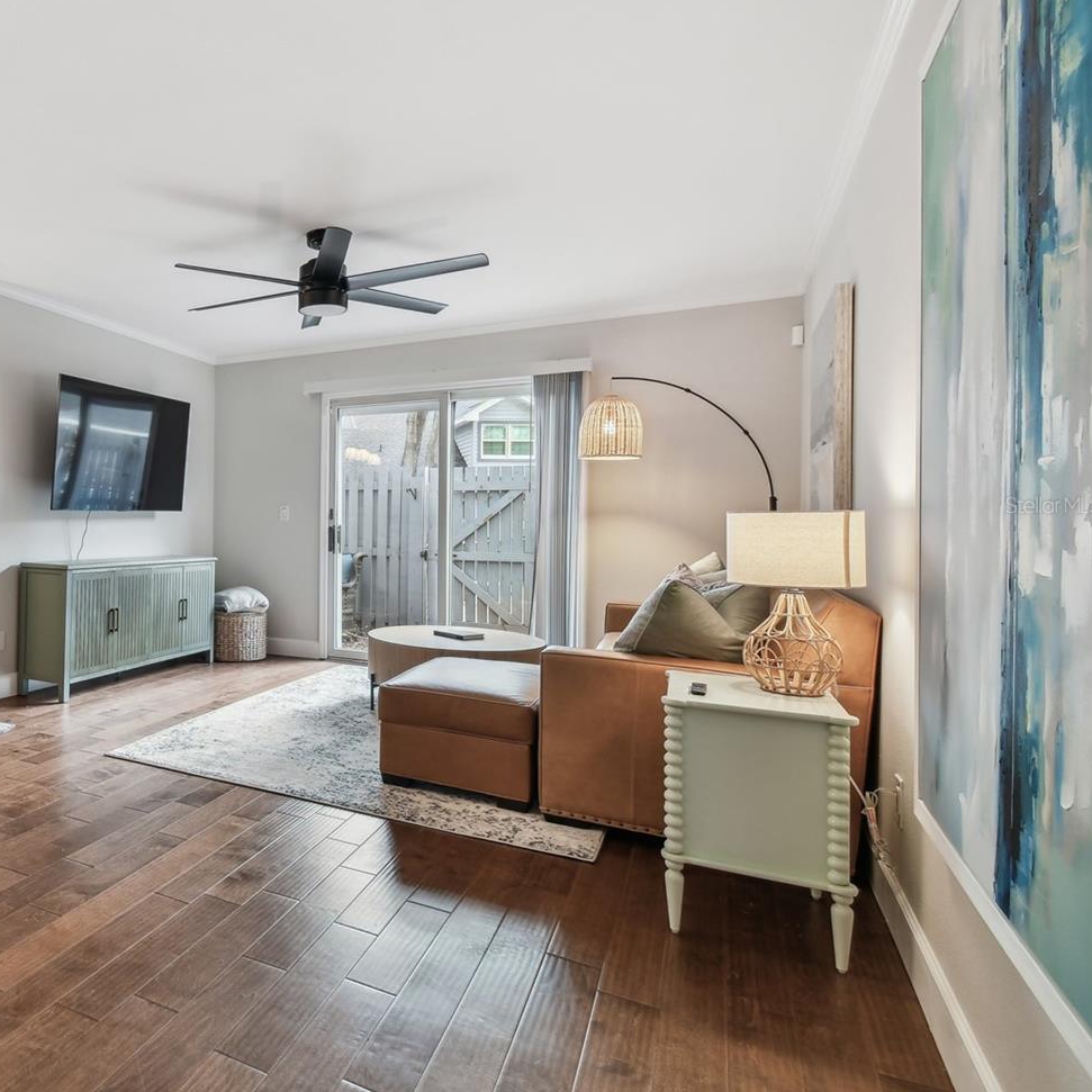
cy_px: 505
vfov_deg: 72.0
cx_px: 206
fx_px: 749
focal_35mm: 21
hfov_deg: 65.1
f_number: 7.1
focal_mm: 10
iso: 100
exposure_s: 1/3.33
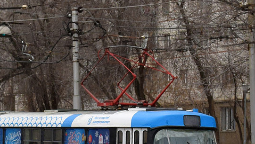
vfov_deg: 10.3
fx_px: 794
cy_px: 112
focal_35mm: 117
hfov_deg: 18.2
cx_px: 109
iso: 640
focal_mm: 27
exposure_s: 1/250
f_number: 5.6
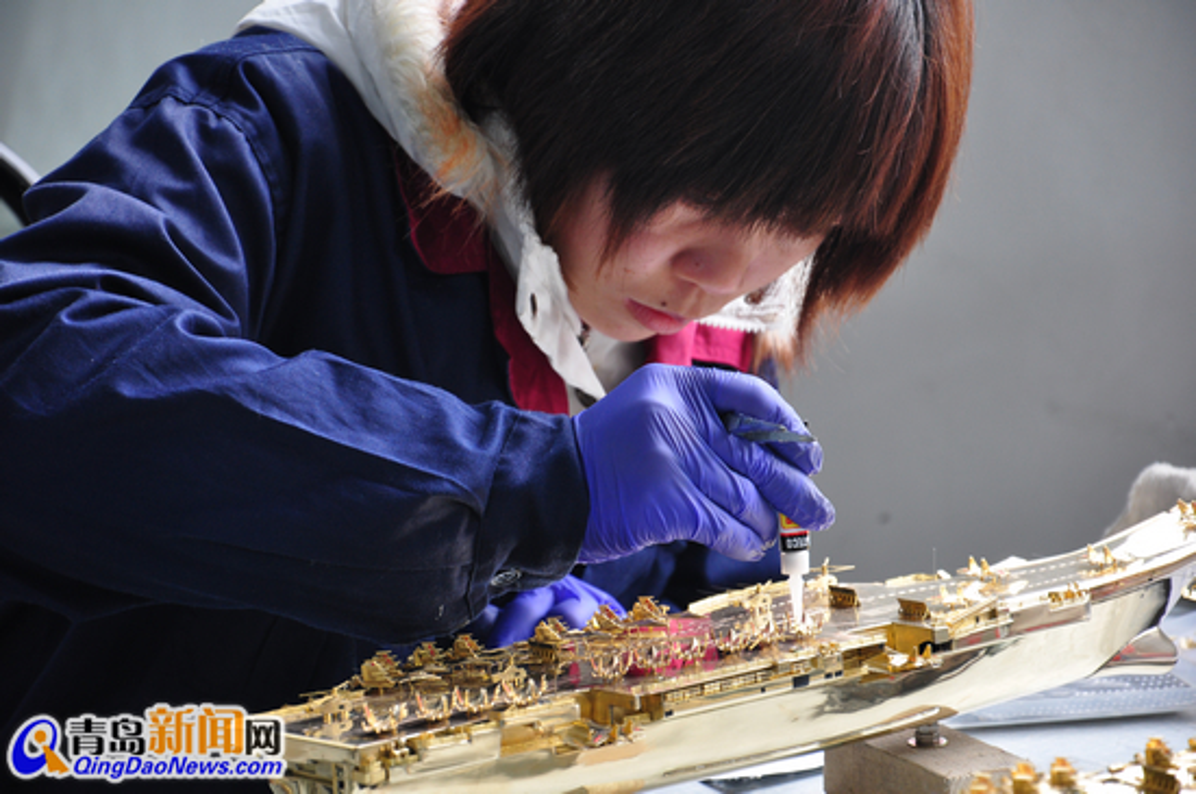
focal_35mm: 158
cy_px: 397
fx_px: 5225
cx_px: 598
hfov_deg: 13.1
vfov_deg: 8.7
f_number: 5.6
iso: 400
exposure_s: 1/20
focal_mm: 105
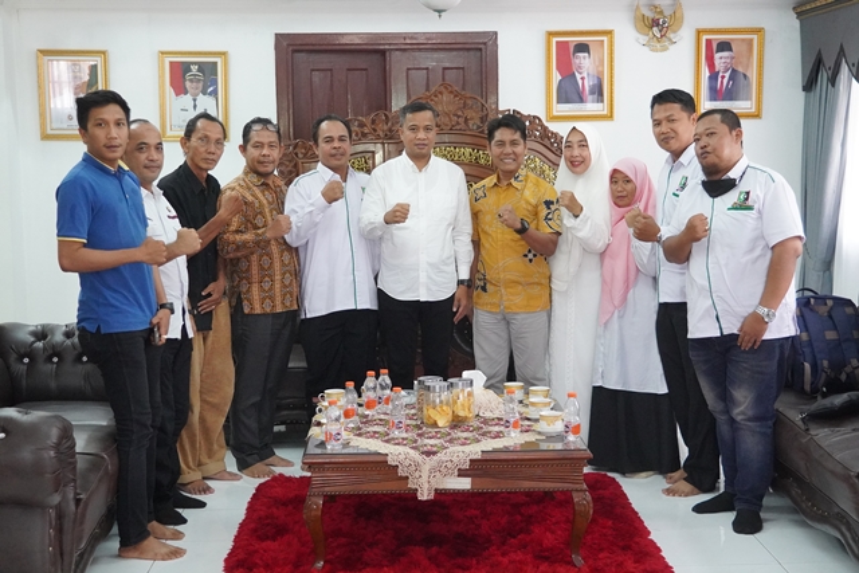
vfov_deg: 24.4
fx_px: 1325
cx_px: 430
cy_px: 286
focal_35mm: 56
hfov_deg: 35.9
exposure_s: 1/100
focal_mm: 37
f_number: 4
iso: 5000
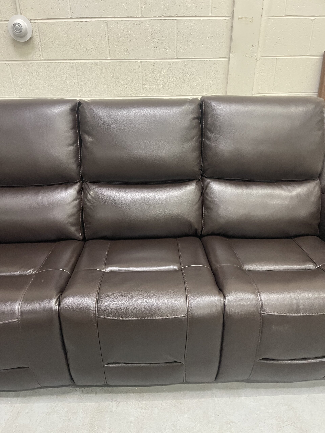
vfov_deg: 69.4
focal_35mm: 25
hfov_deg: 54.9
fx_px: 313
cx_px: 162
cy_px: 216
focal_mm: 5.1
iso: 320
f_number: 1.6
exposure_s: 1/60
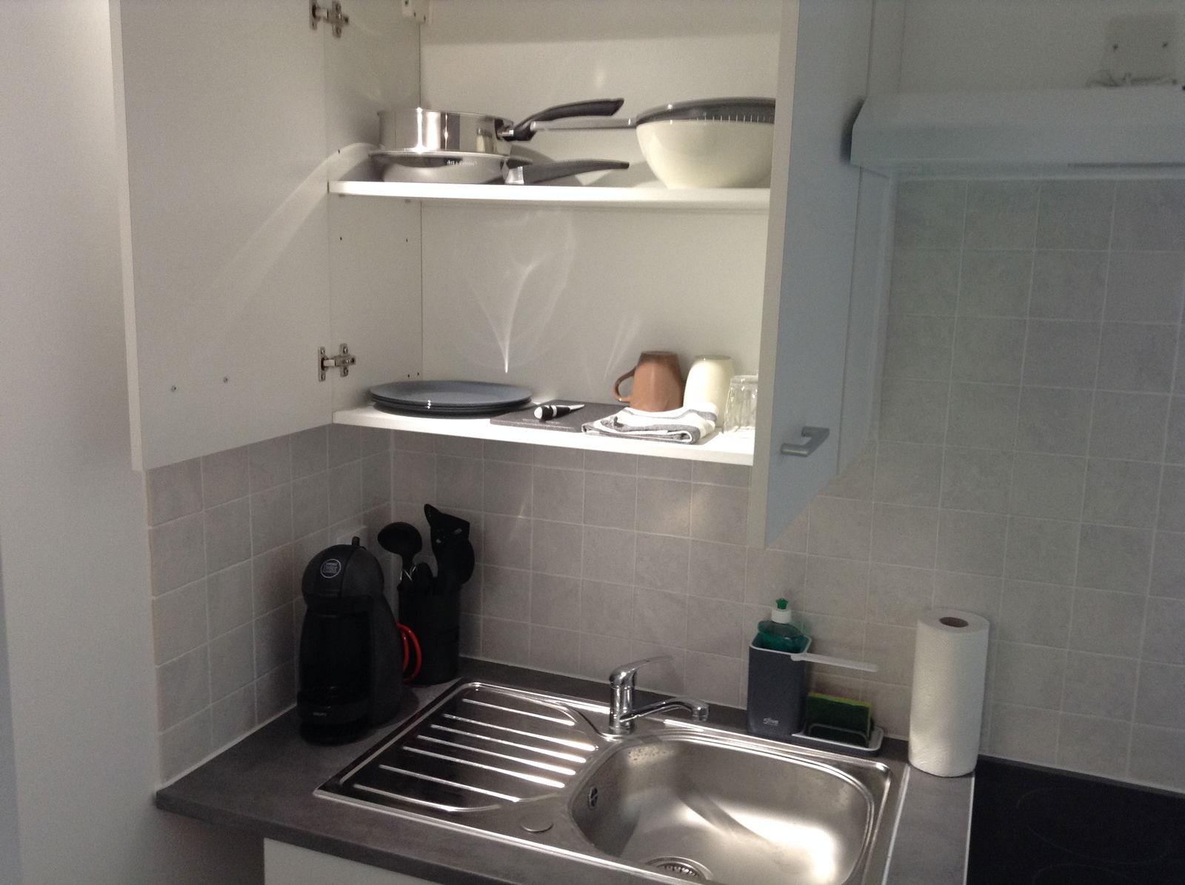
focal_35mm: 33
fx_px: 1128
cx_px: 592
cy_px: 442
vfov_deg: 42.8
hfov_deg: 55.4
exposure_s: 1/24
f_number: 2.4
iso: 80
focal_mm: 3.3
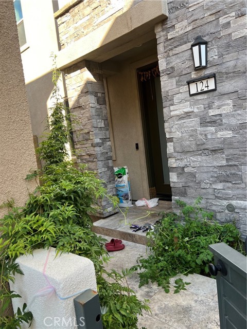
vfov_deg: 67.3
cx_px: 124
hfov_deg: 53.1
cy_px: 164
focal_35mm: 26
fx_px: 247
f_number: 1.5
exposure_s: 1/228
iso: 40
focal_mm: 5.7
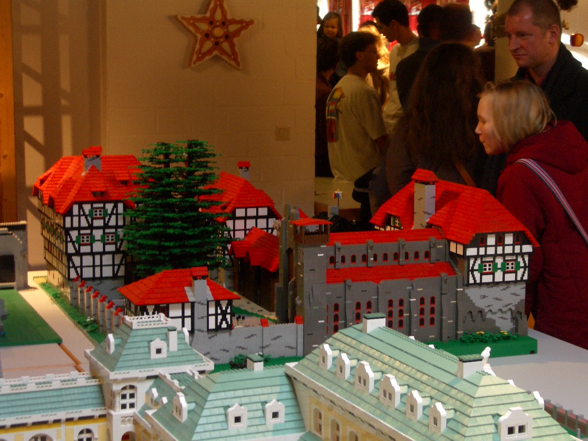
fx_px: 1257
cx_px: 294
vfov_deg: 19.9
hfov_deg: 26.3
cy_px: 220
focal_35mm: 74
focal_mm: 12.2
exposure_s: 1/8
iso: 100
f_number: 3.9
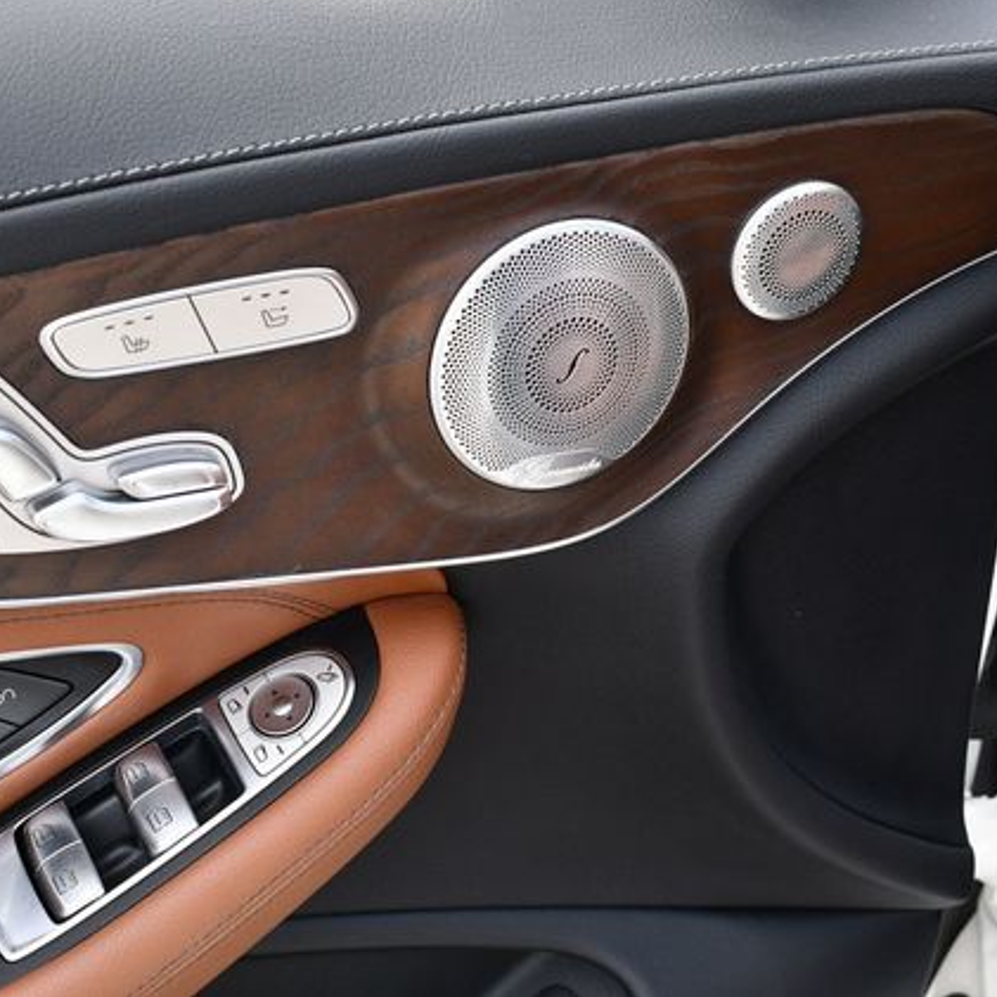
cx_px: 294
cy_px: 493
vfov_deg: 27.7
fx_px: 2020
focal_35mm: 62
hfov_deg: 27.5
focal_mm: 24
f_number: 5.6
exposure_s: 1/250
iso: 360
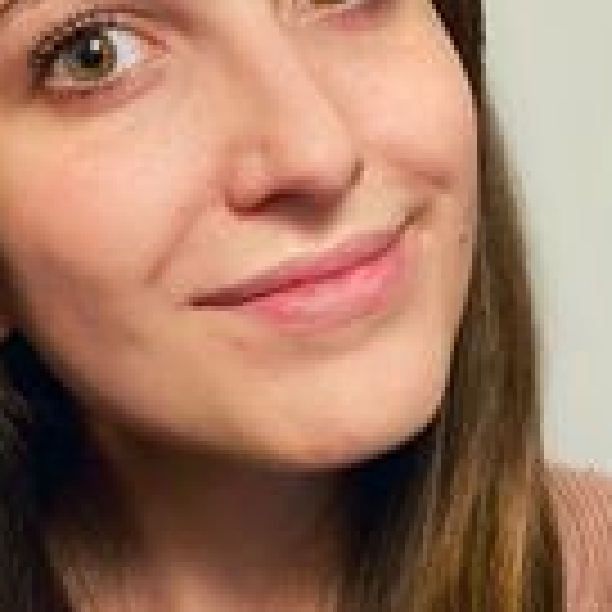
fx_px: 1660
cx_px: 243
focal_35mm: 83
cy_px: 376
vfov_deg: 20.9
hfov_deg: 20.9
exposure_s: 1/40
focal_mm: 2.71
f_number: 2.2
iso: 320
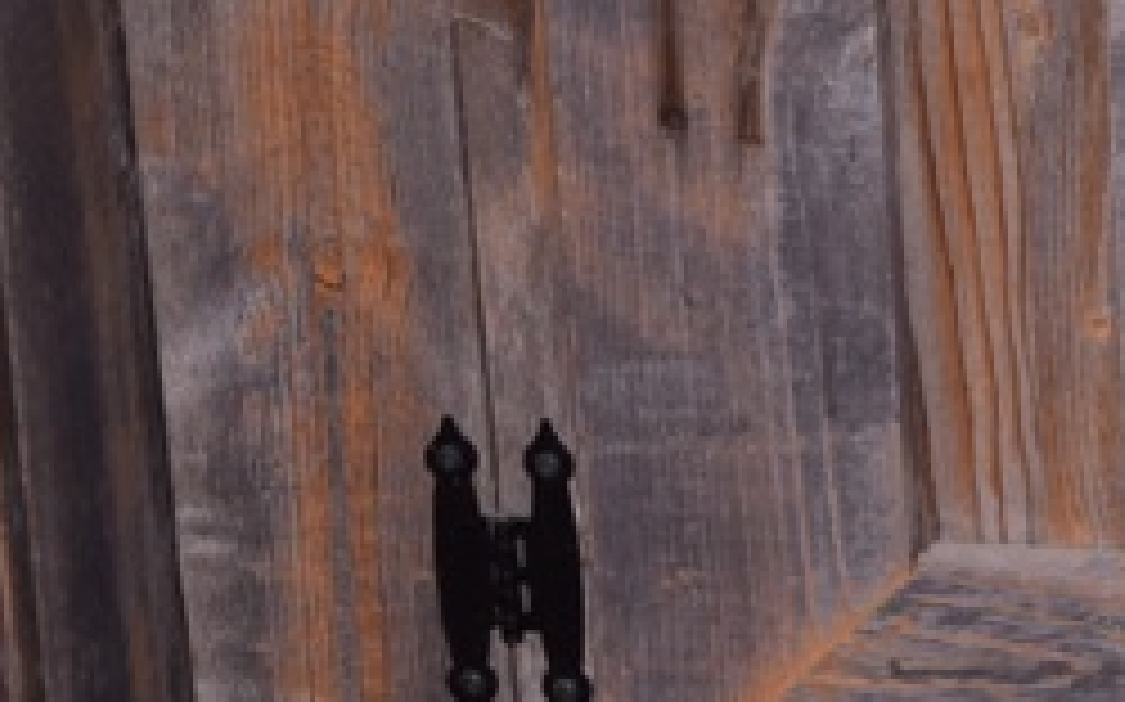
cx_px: 1660
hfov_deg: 6.2
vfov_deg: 3.9
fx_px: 10298
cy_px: 488
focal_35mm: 336
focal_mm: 55
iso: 200
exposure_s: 1/125
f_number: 6.3
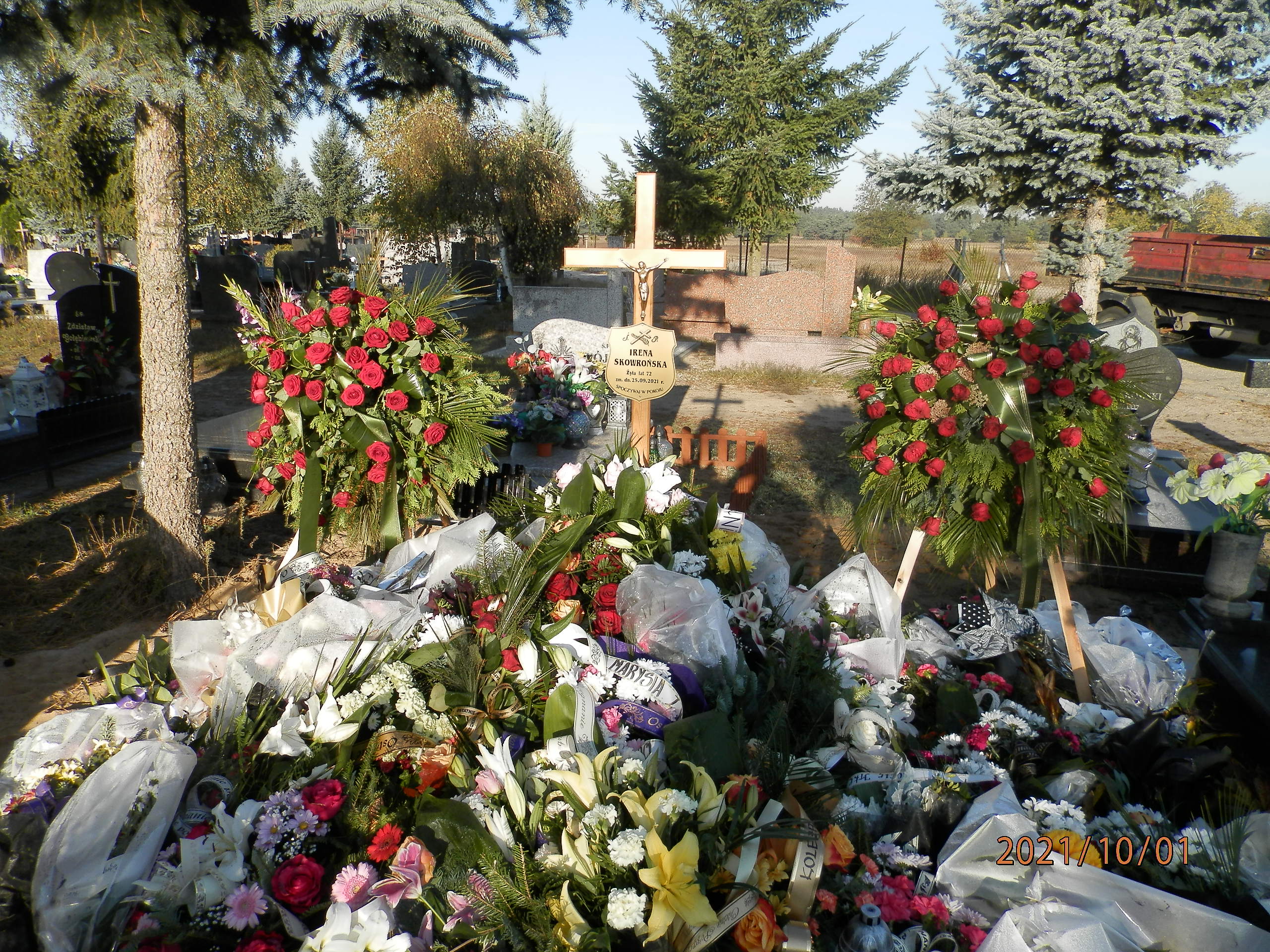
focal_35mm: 25
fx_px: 917
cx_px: 635
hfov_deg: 69.4
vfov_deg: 54.9
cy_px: 476
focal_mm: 4.5
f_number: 3.1
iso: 80
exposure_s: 1/640
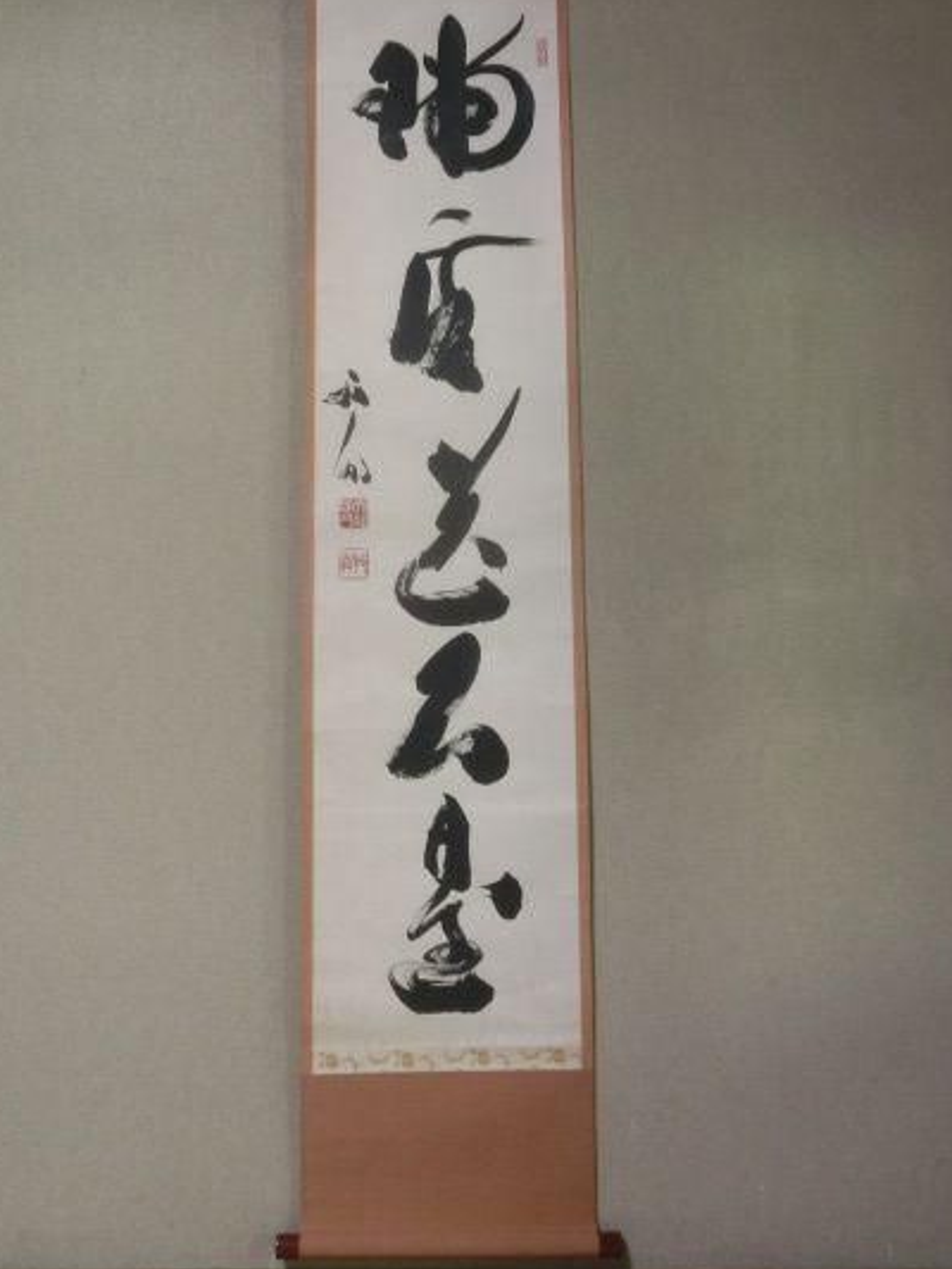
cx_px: 440
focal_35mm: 36
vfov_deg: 51.1
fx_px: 1320
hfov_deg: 39.6
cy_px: 519
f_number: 3.5
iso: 400
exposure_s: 1/30
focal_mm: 5.36
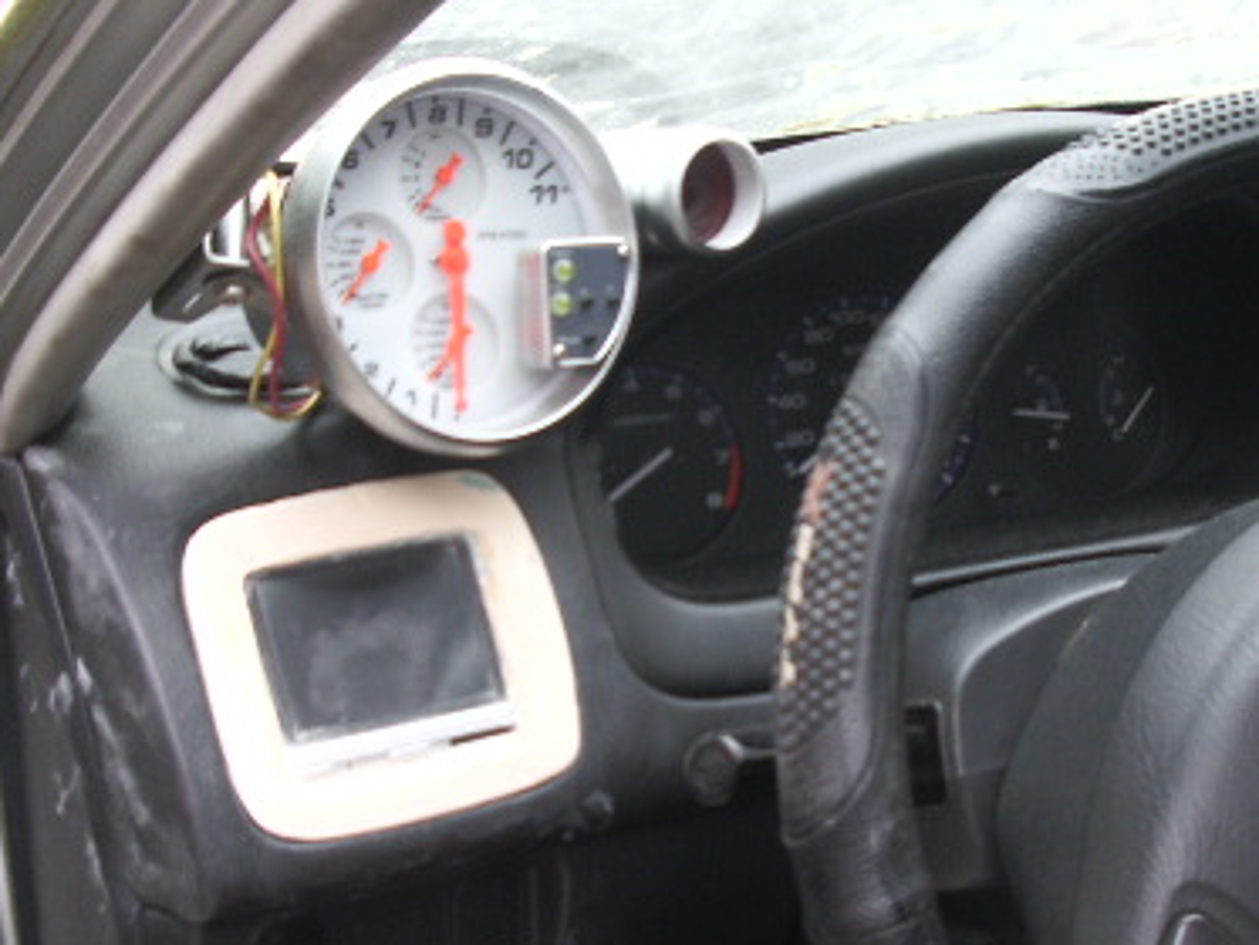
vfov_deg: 24.4
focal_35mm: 60
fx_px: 2183
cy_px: 523
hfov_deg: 32.2
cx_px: 668
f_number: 2.6
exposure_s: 1/30
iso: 100
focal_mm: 5.8
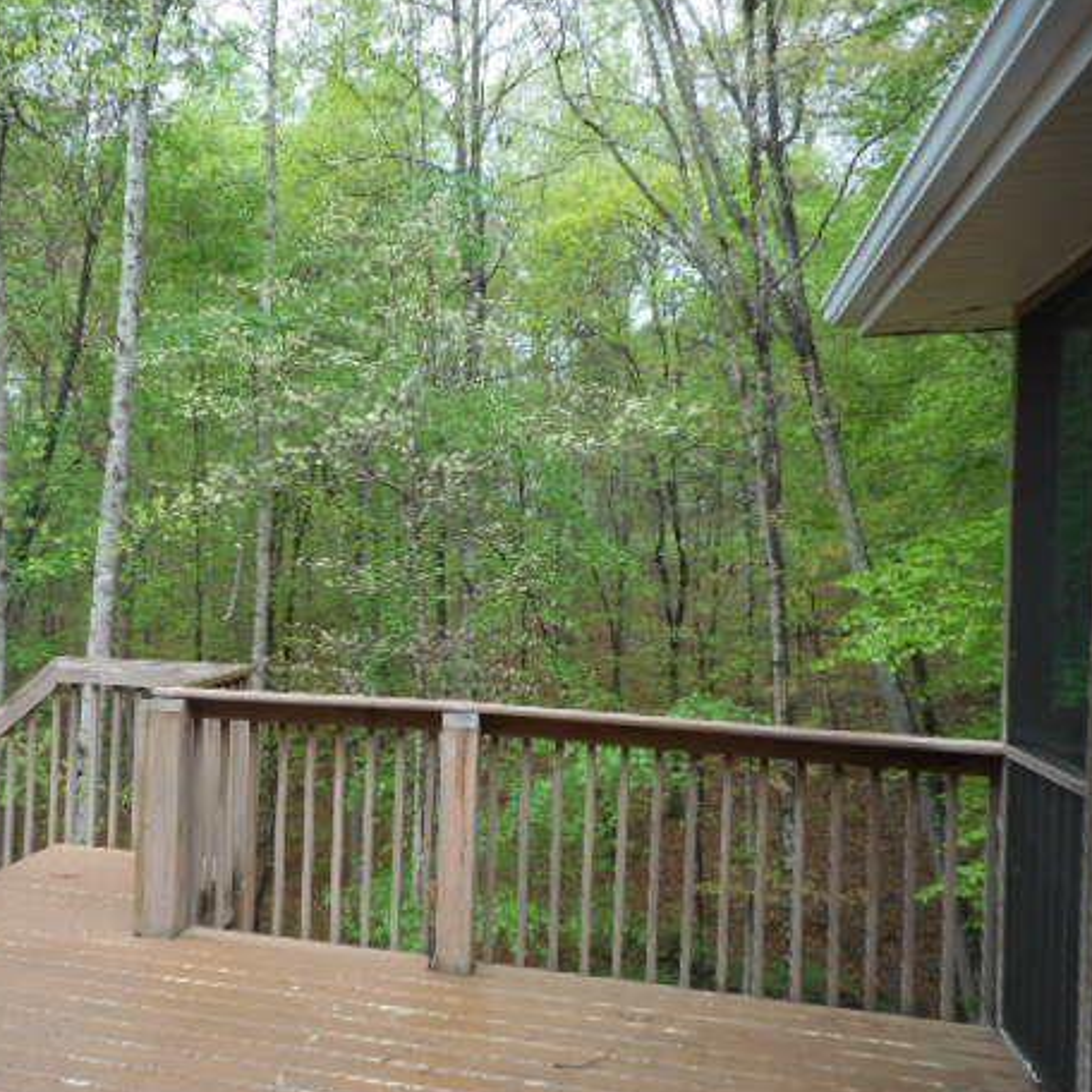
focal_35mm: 31
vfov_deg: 52.5
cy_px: 565
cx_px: 352
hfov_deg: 51.4
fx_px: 1106
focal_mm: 4.5
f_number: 3.7
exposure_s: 1/60
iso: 80
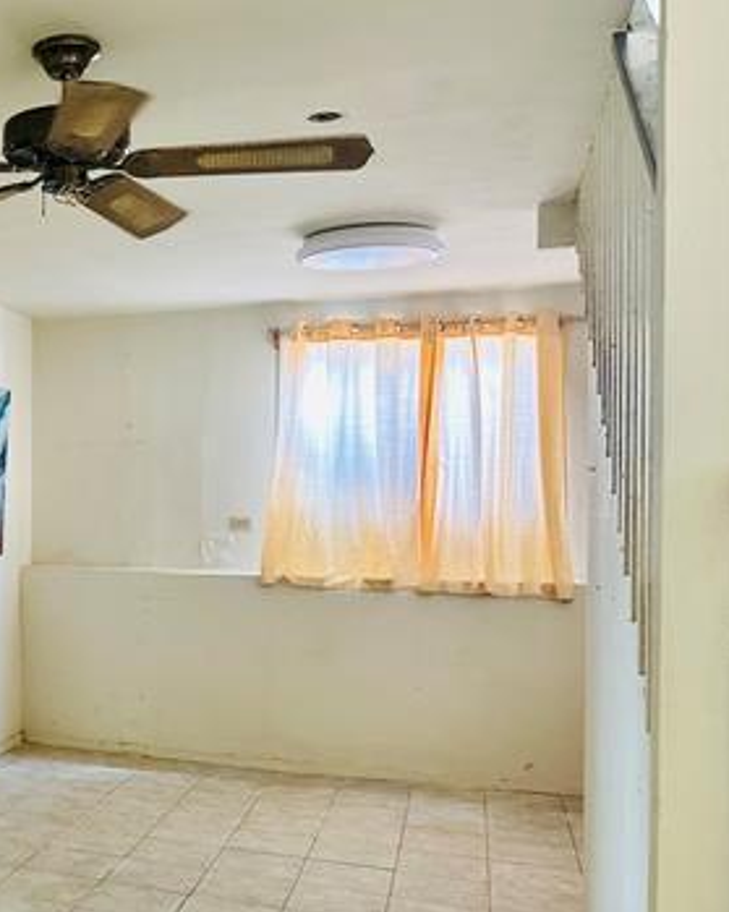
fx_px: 1160
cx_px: -94
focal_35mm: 43
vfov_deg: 42.9
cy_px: 499
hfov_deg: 30.7
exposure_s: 1/60
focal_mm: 6.86
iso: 320
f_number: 1.78
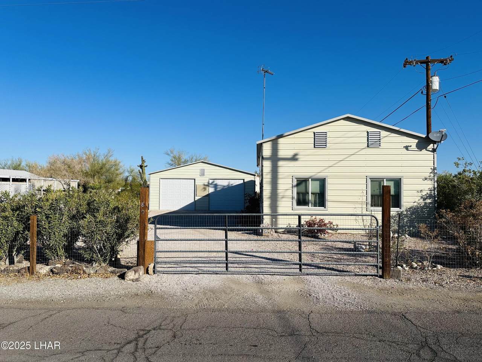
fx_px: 334
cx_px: 241
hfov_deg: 71.6
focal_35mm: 24
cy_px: 181
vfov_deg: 56.8
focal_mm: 6.86
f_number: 1.78
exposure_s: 1/7576
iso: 80
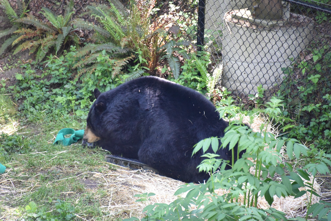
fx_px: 2759
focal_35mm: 300
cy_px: 110
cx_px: 166
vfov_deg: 4.6
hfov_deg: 6.9
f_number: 5.6
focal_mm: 300
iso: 5600
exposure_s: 1/640
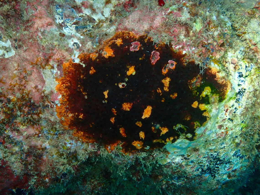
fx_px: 346
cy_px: 98
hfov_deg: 41.2
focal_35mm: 46
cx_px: 130
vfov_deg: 31.5
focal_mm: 8.41
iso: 200
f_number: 4.5
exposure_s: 1/100
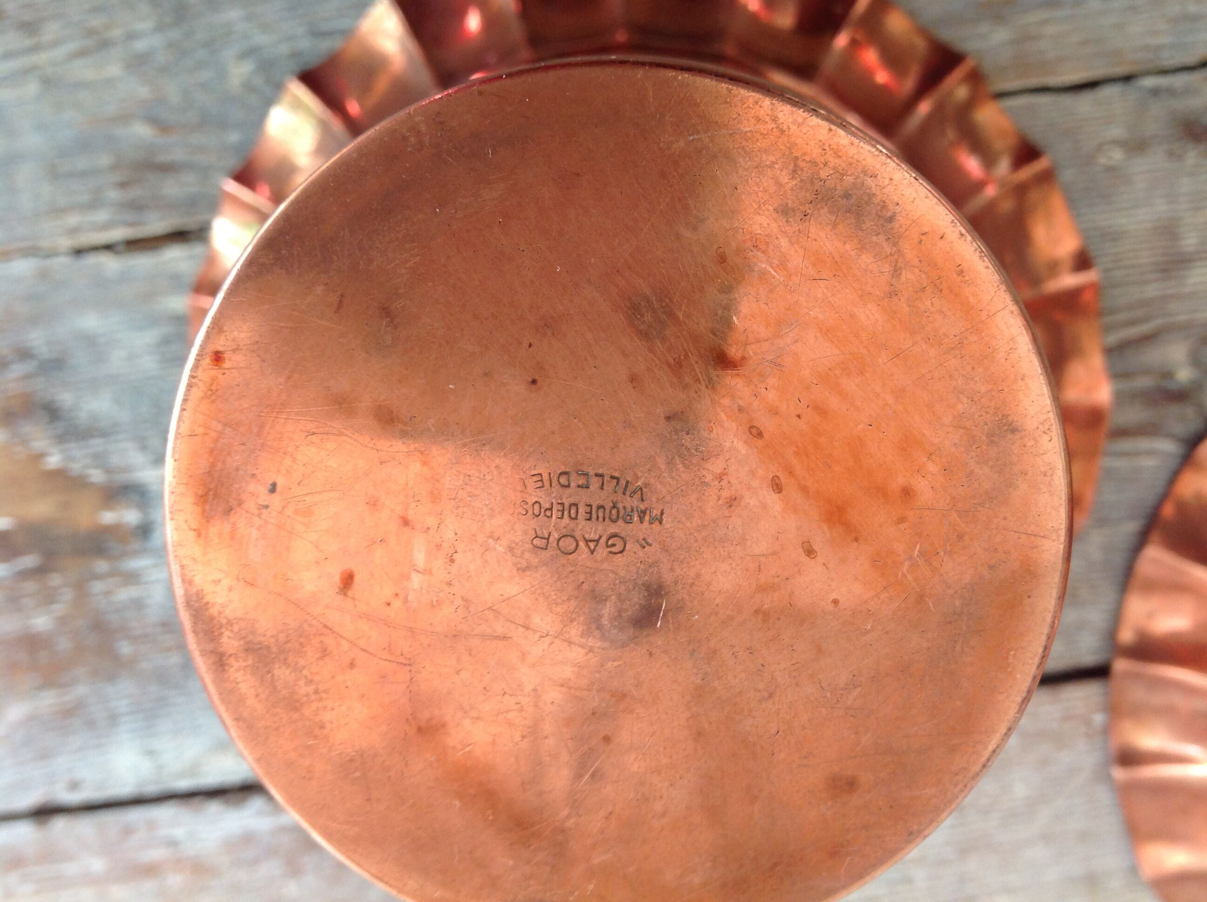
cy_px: 451
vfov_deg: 40.6
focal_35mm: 35
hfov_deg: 52.7
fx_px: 1219
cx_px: 604
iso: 80
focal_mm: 4.28
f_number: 2.4
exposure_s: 1/15
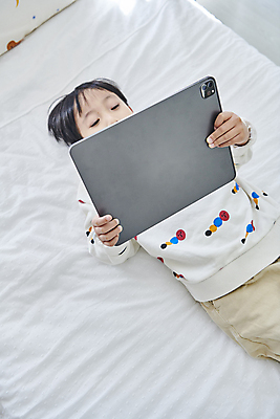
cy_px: 210
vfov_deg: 53.1
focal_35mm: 36
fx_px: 420
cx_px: 140
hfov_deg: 36.9
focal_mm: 36
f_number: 4
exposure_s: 1/160
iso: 400
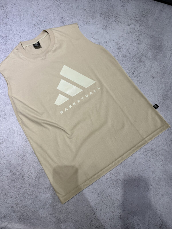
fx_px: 159
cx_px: 86
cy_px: 114
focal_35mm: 24
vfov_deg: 71.6
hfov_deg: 56.8
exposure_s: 1/100
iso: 100
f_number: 1.78
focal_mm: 6.76
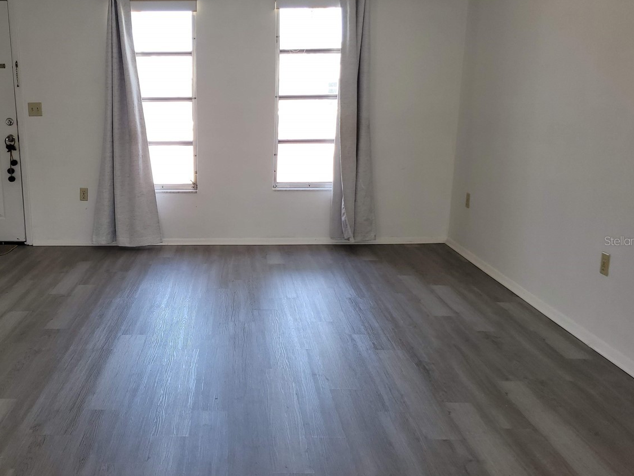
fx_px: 678
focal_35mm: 37
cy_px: 241
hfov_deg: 49.2
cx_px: 206
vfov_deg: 38.7
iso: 40
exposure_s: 1/60
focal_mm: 5.4
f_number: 1.8
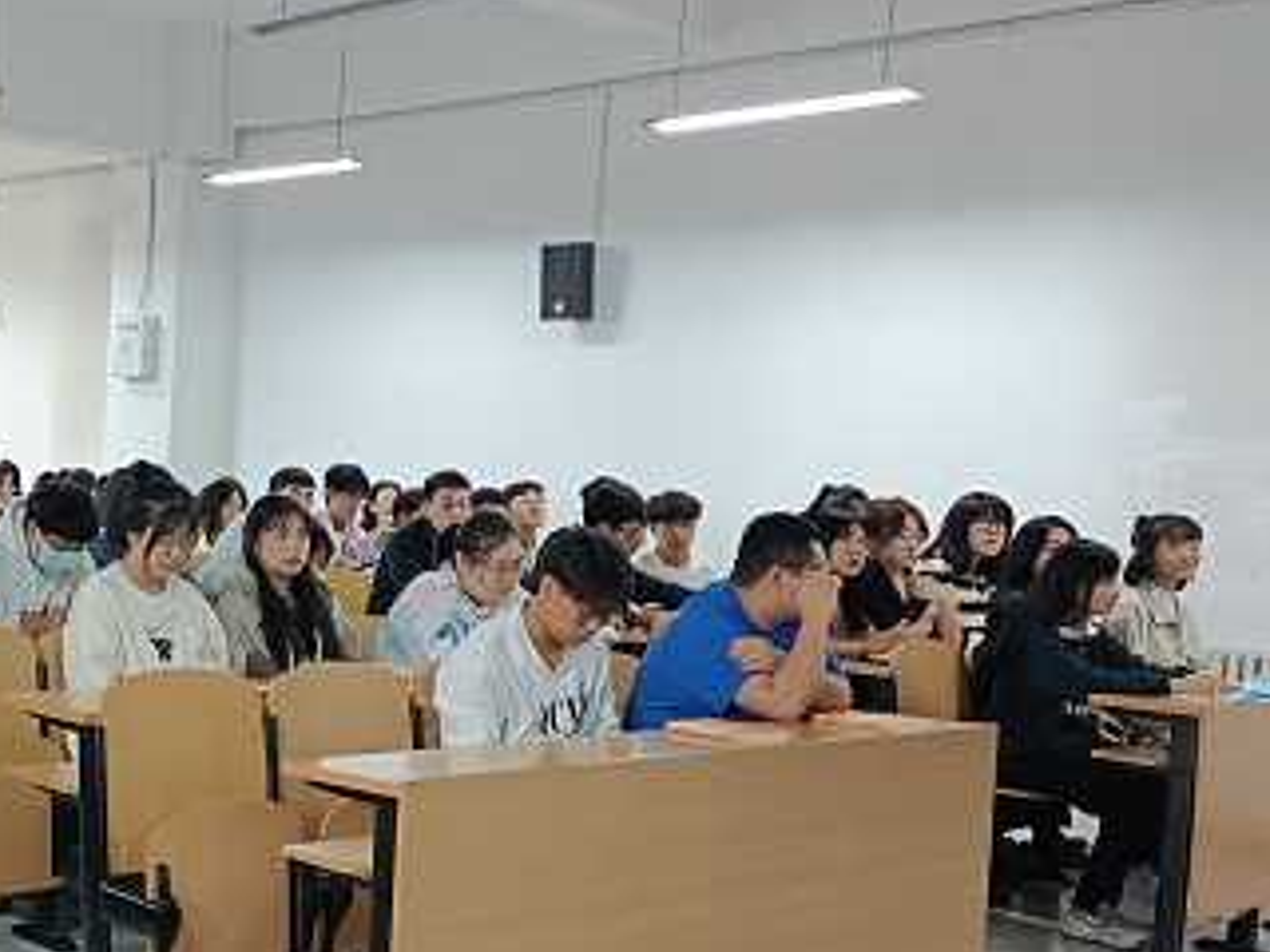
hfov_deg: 36.0
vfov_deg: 29.0
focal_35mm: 50
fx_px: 1834
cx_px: 139
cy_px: 591
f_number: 1.79
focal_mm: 4.75
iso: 582
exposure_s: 1/33.3
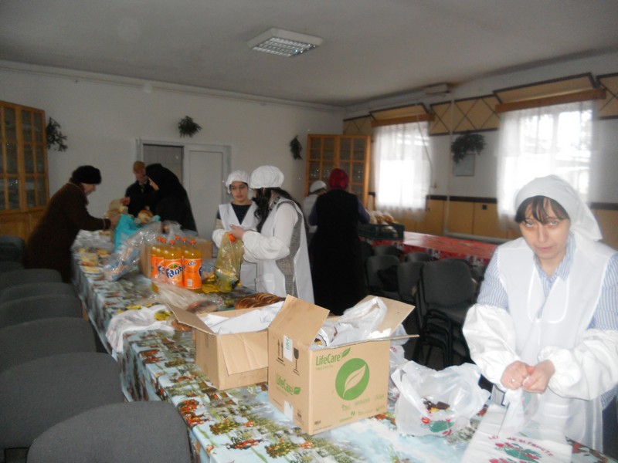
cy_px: 232
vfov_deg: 51.4
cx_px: 309
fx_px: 482
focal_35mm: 27
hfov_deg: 65.3
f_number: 3.2
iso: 250
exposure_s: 1/25
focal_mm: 4.9
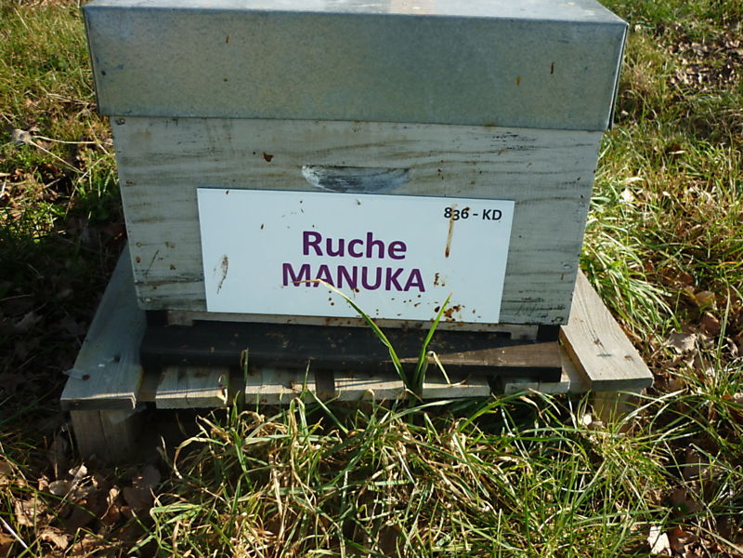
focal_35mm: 33
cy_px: 279
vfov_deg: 42.9
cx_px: 372
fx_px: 708
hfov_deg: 55.4
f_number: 2.8
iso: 80
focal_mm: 5.5
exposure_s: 1/500
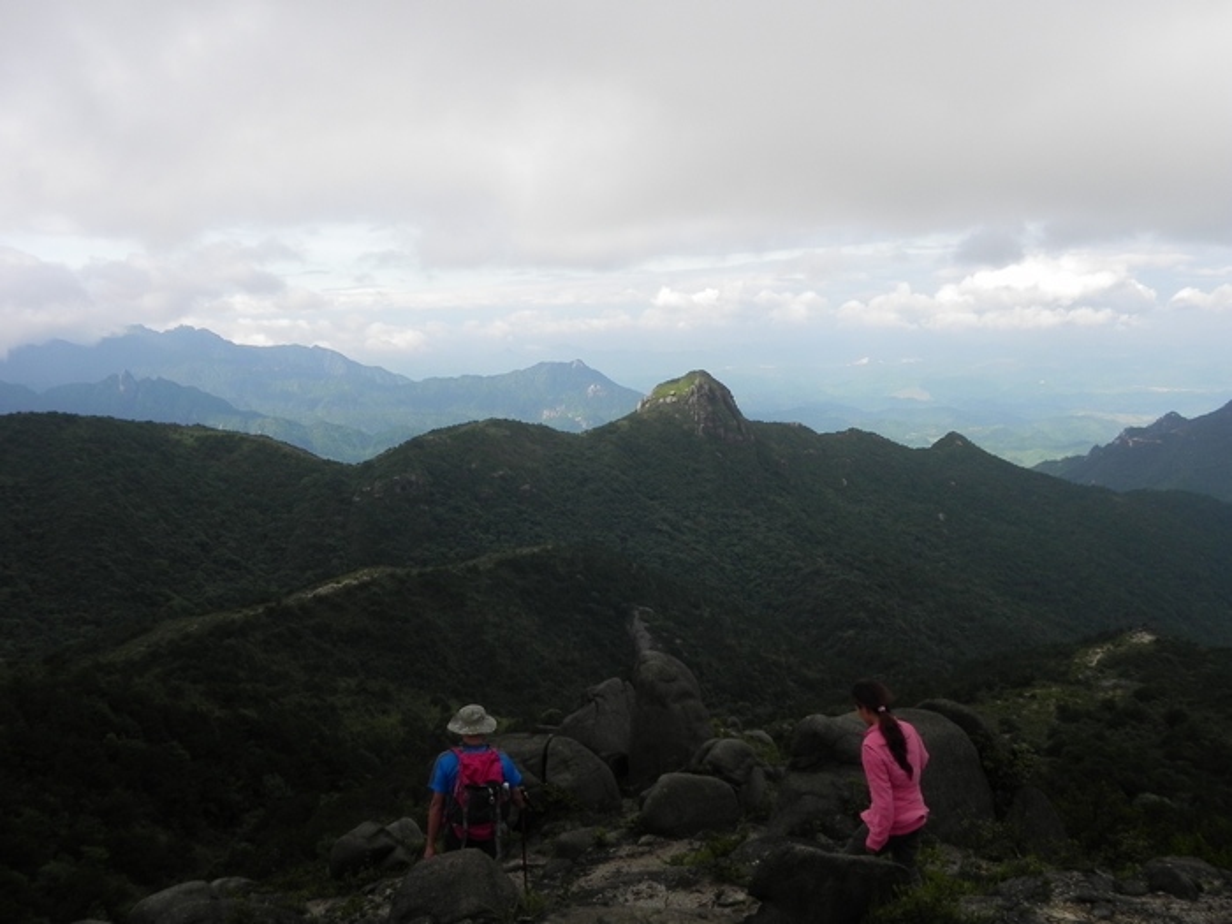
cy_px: 462
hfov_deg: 55.4
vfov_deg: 42.9
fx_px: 1174
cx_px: 616
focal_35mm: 33
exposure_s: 1/287
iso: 160
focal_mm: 5.9
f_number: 6.3
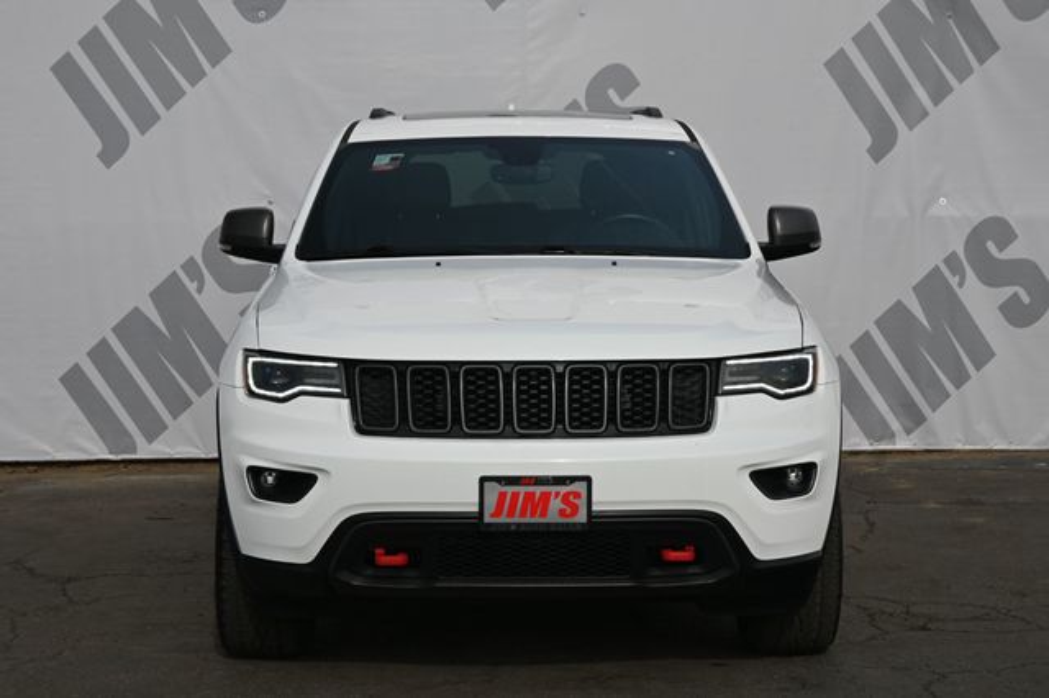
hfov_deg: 28.1
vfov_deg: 18.9
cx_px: 524
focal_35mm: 72
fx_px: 2097
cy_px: 349
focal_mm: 48
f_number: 7.1
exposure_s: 1/400
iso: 100
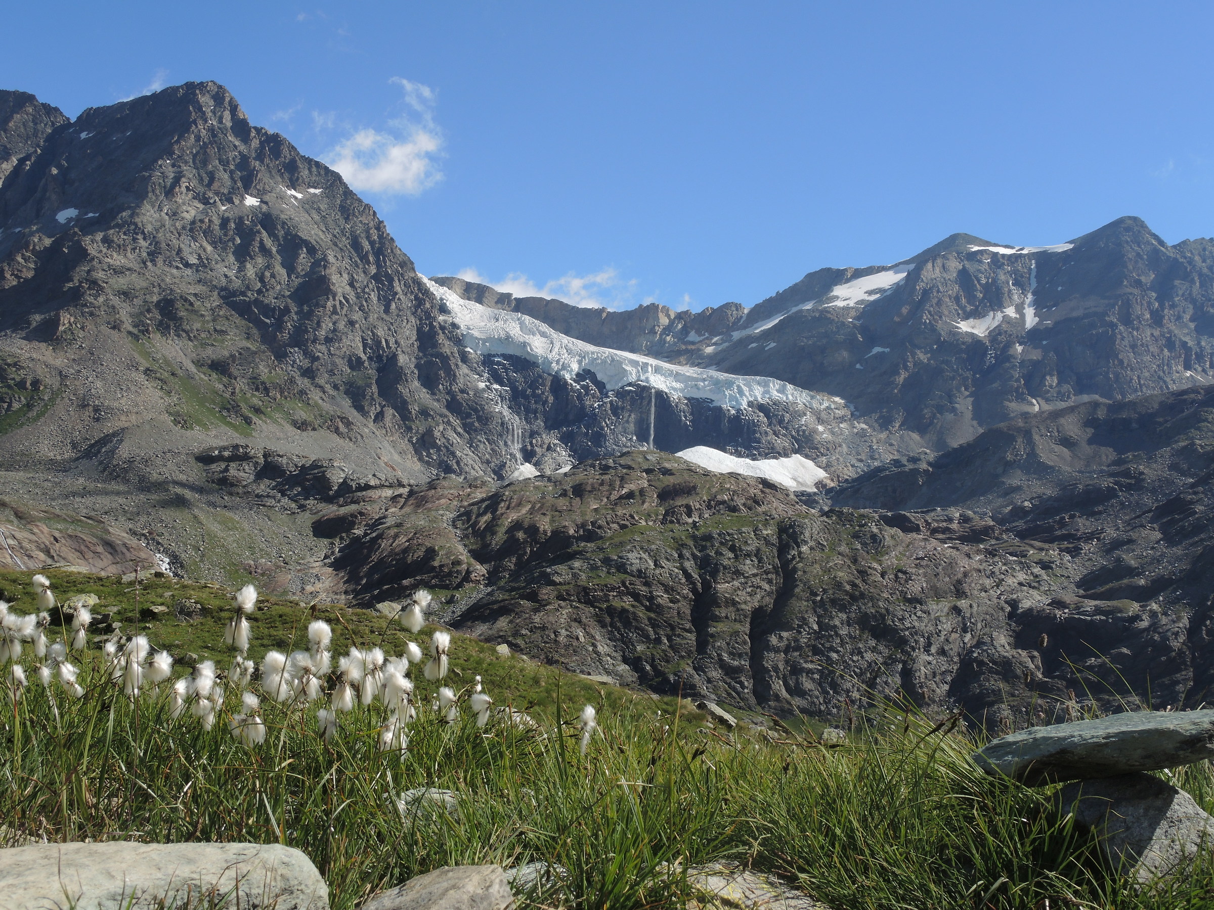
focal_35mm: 42
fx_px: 1473
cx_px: 607
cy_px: 455
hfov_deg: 44.8
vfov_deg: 34.3
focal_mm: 9
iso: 100
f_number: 8
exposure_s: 1/250
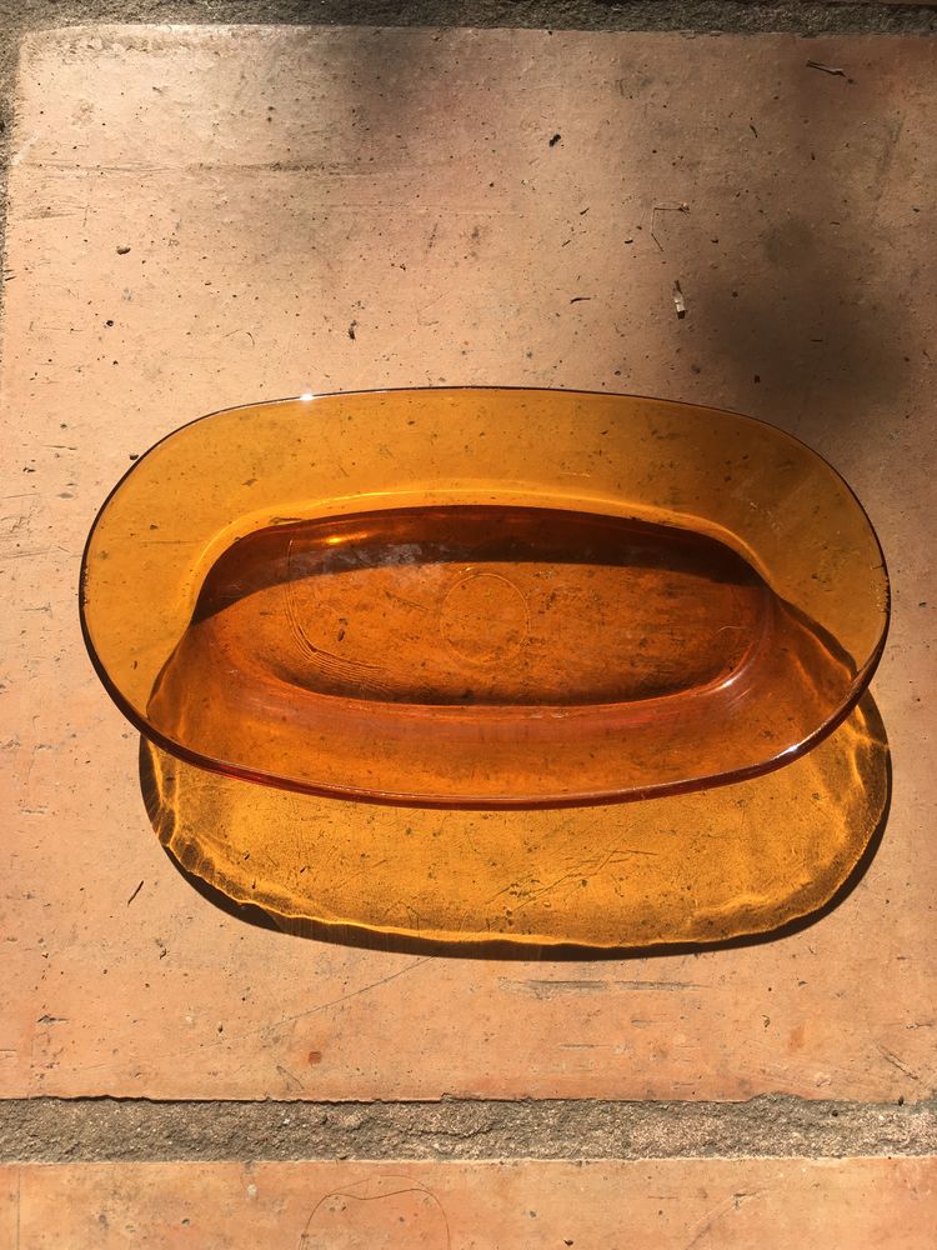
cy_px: 625
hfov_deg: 48.2
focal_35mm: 29
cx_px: 468
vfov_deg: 61.7
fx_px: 1047
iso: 25
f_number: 2.2
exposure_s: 1/1115
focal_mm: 4.15
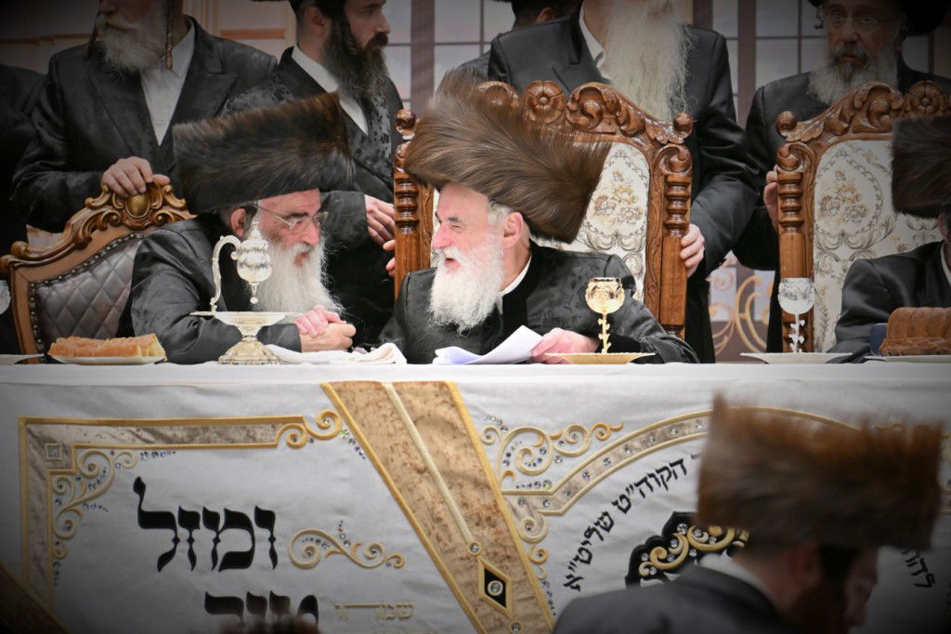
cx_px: 476
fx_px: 7922
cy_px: 317
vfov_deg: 4.6
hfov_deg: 6.9
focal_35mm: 300
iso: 400
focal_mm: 200
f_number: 2.8
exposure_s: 1/320
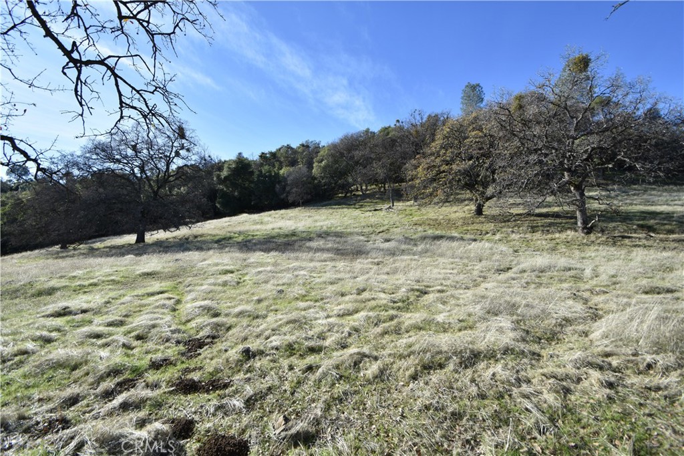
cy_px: 228
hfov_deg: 100.4
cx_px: 342
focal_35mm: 15
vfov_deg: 77.3
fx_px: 285
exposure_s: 1/500
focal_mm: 10
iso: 220
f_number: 8
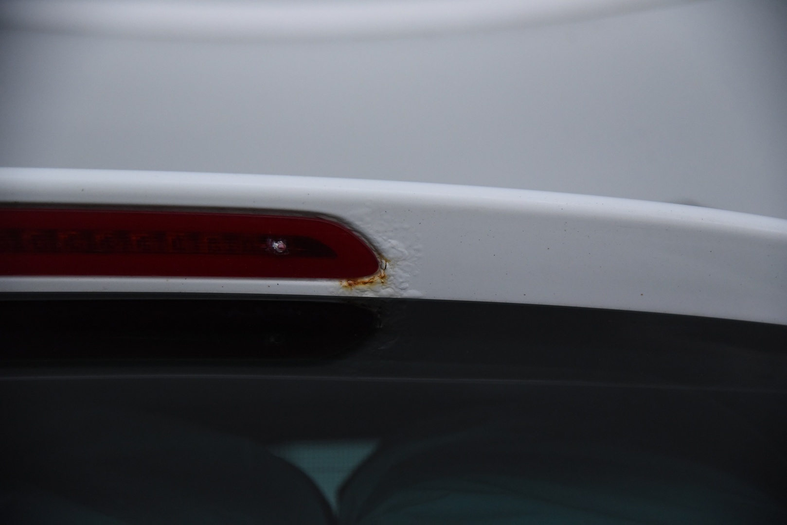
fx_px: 1531
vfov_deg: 19.5
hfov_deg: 28.8
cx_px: 394
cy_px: 262
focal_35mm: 70
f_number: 4
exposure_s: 1/500
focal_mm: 70
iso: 4000
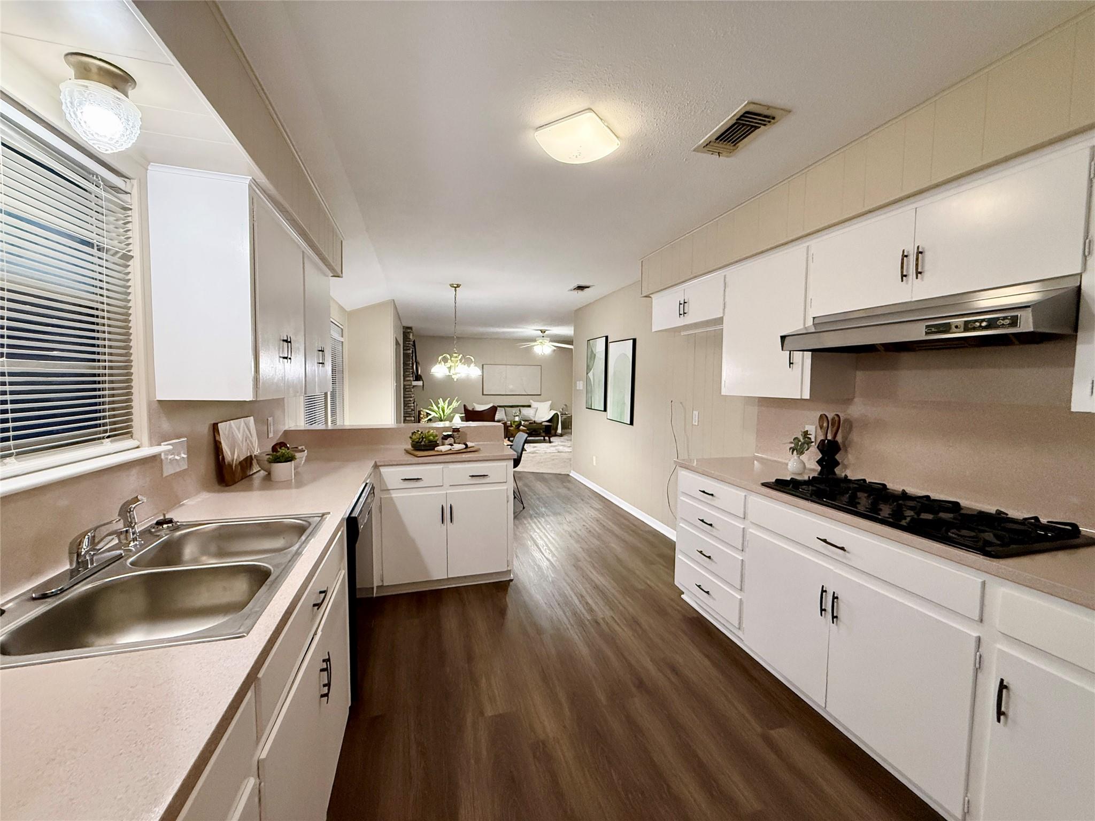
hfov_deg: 102.1
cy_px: 410
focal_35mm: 14
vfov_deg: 85.7
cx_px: 548
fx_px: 443
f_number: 2.2
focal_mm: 2.22
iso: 640
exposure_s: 1/120
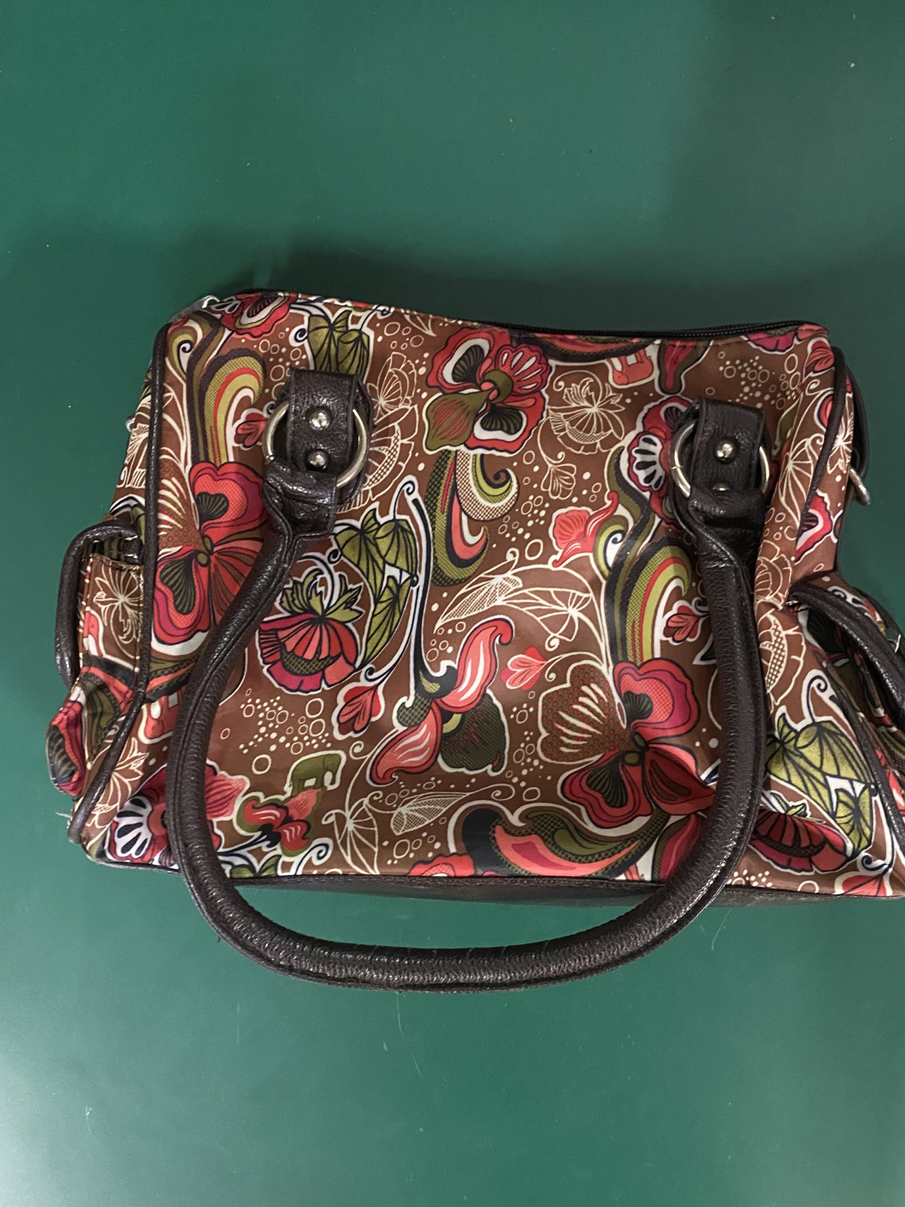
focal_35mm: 29
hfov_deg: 48.2
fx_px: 1011
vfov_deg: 61.6
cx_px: 488
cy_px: 568
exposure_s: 1/25
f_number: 1.8
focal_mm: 4.25
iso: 800
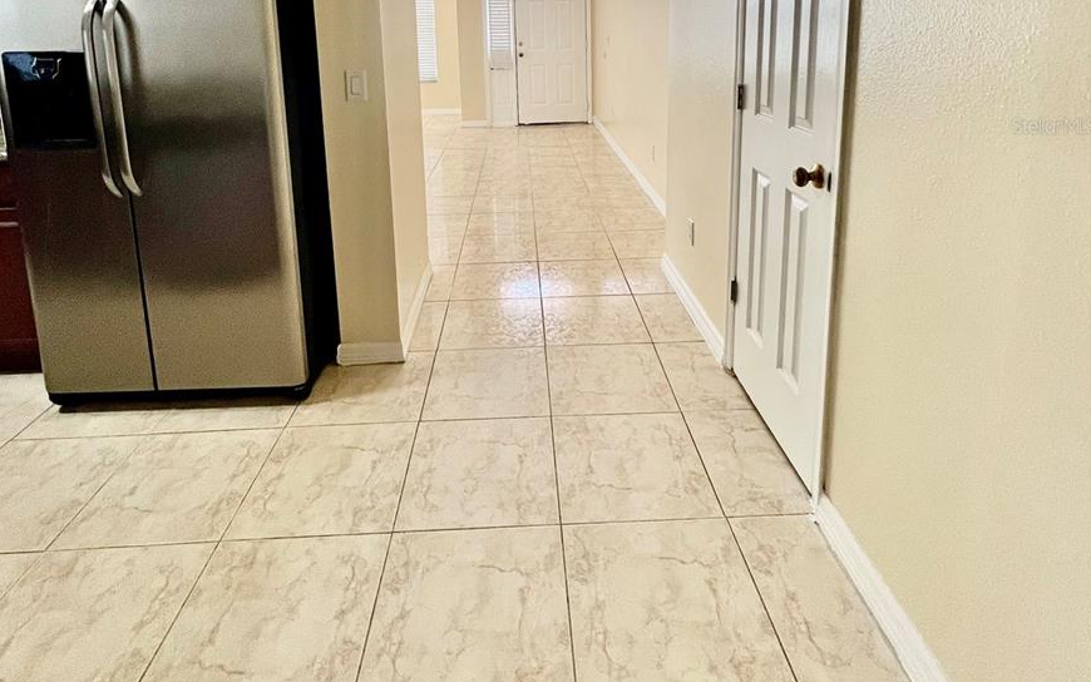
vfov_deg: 57.1
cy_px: 125
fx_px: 565
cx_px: 537
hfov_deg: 88.0
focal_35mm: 19
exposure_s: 1/120
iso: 160
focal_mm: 1.57
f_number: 1.8
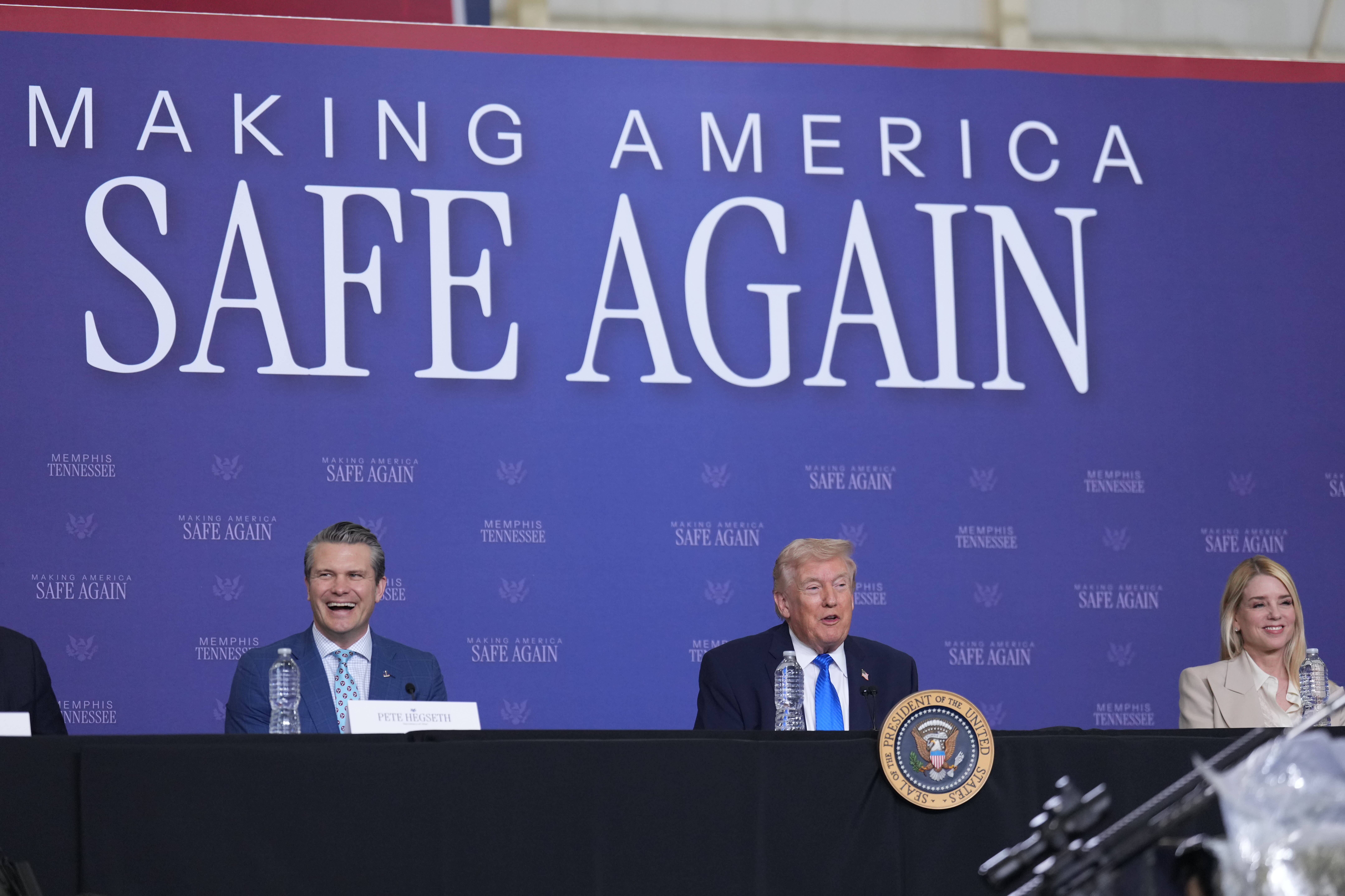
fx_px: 3923
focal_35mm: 105
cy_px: 448
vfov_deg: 13.0
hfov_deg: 19.5
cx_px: 672
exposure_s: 1/800
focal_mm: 105
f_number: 2.8
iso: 2000
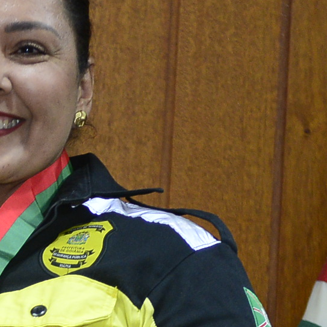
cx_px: -275
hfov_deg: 6.3
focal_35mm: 273
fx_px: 2918
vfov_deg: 6.4
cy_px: 416
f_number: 2.8
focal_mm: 58
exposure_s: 1/125
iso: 1600
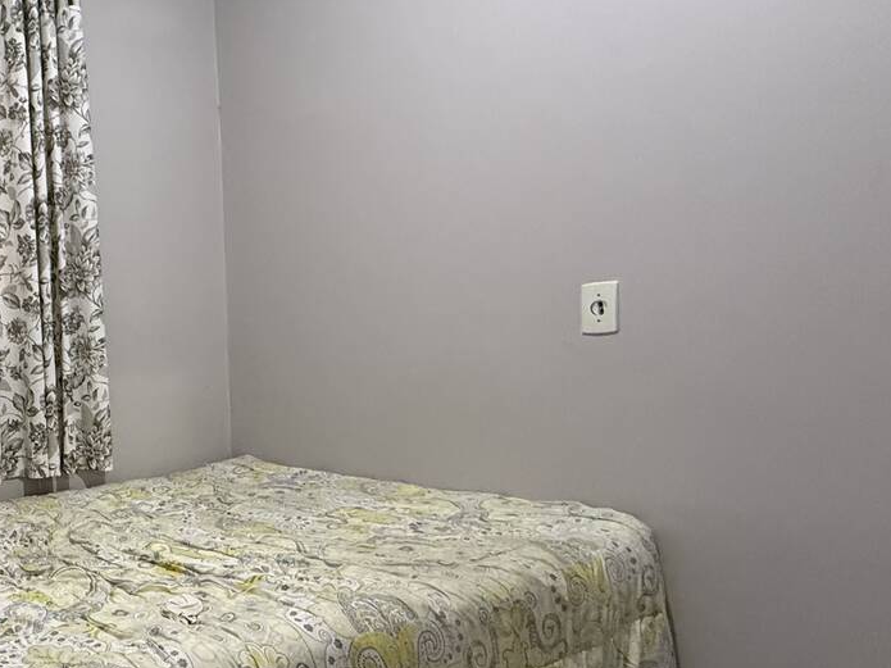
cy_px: 401
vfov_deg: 47.9
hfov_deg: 53.1
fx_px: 746
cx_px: 69
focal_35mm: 29
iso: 640
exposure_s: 1/60
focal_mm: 2.22
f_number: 2.2
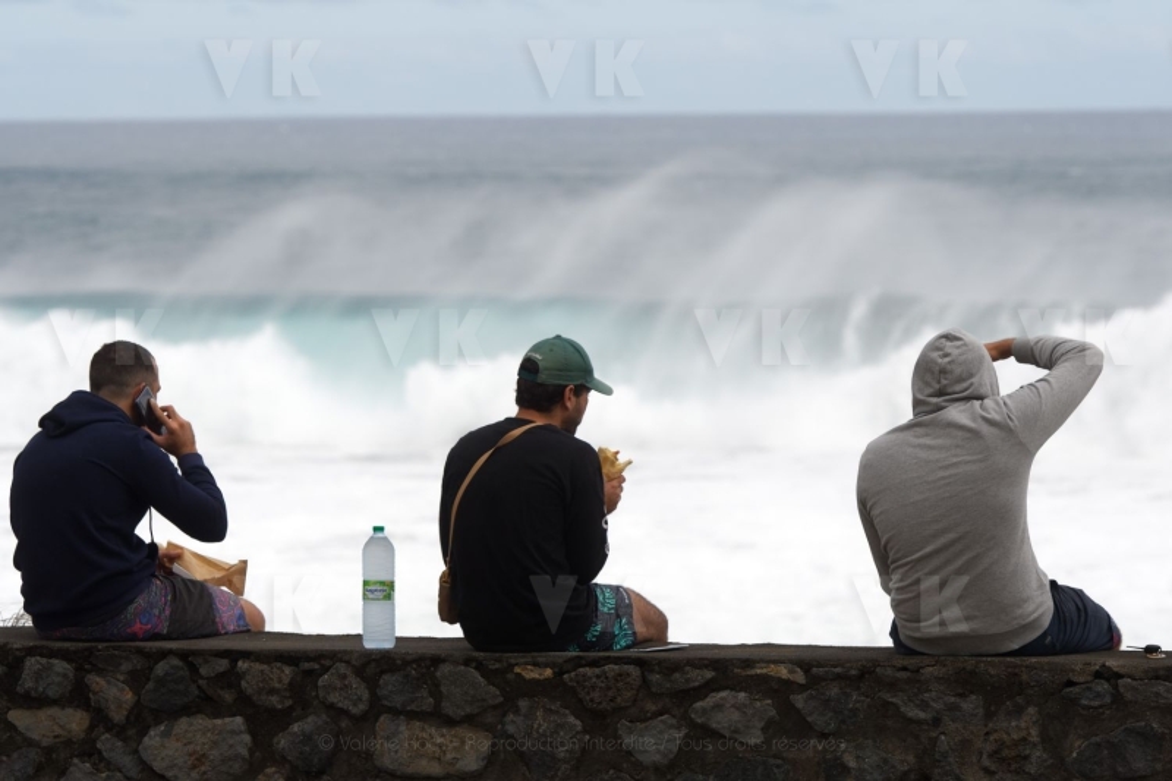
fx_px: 6347
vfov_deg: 7.0
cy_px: 390
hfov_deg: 10.6
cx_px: 586
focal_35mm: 195
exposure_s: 1/1250
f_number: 5.6
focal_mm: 130
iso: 100
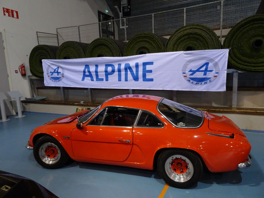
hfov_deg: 71.6
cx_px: 132
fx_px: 183
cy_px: 99
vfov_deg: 56.8
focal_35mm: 24
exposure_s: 1/30
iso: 640
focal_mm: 4.1
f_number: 3.5
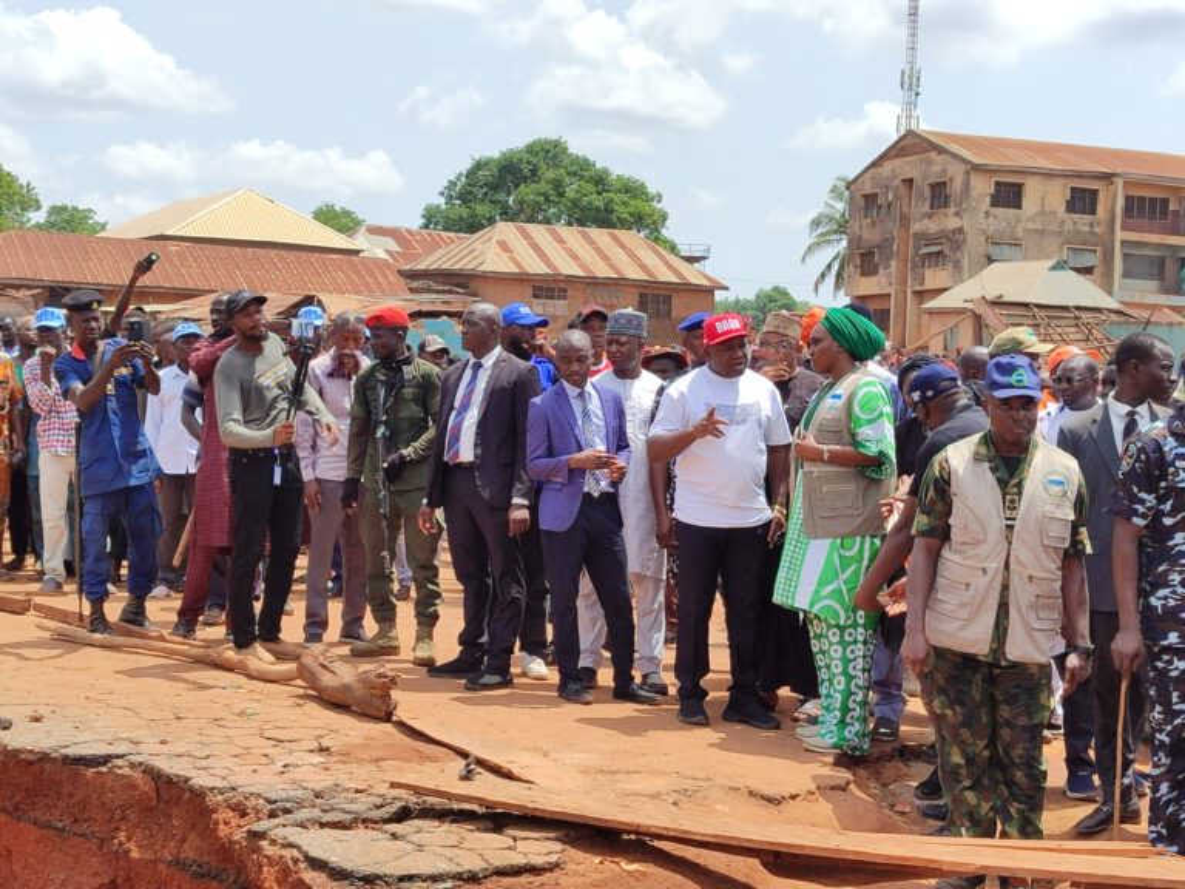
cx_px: 592
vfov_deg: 54.9
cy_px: 444
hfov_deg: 69.4
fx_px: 856
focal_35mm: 25
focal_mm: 5.95
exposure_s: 1/683
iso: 50
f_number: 1.89
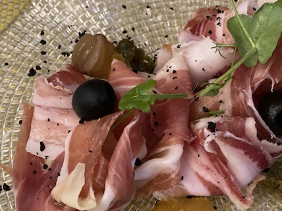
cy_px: 111
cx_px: 195
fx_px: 644
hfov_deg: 24.6
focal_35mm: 79
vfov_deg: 18.7
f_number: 2
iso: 400
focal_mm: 6
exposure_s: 1/17
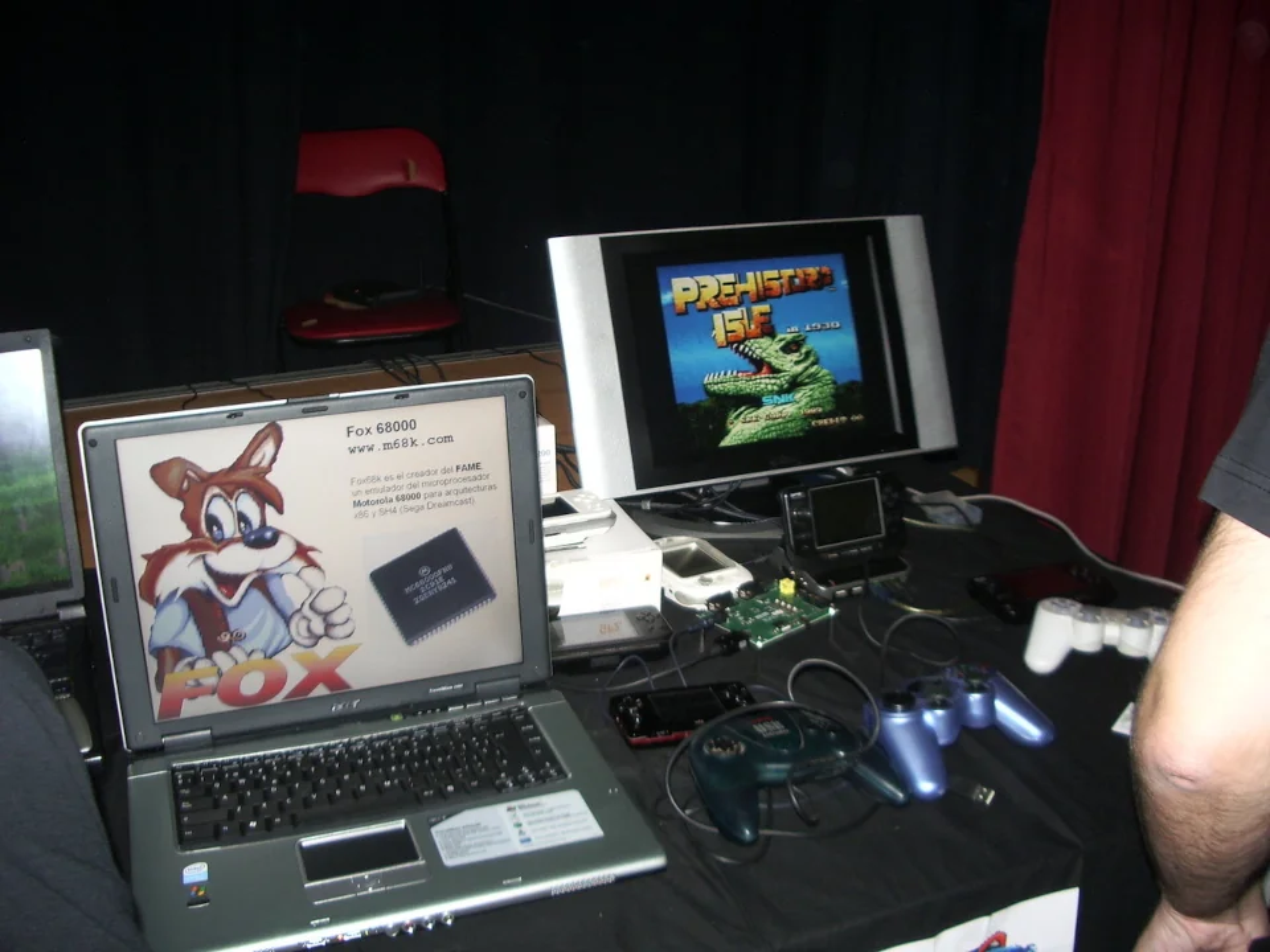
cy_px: 476
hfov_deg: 52.6
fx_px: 1284
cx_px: 635
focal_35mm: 35
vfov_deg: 40.7
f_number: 2.6
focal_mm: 5.8
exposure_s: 1/40
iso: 100
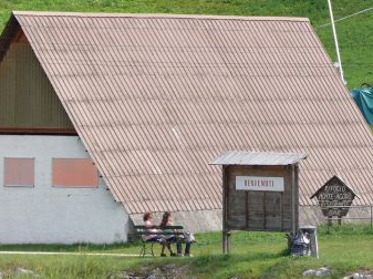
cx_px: 350
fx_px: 4273
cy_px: 118
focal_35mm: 397
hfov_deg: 5.0
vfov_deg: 3.7
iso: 100
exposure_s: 1/250
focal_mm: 35.2
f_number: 4
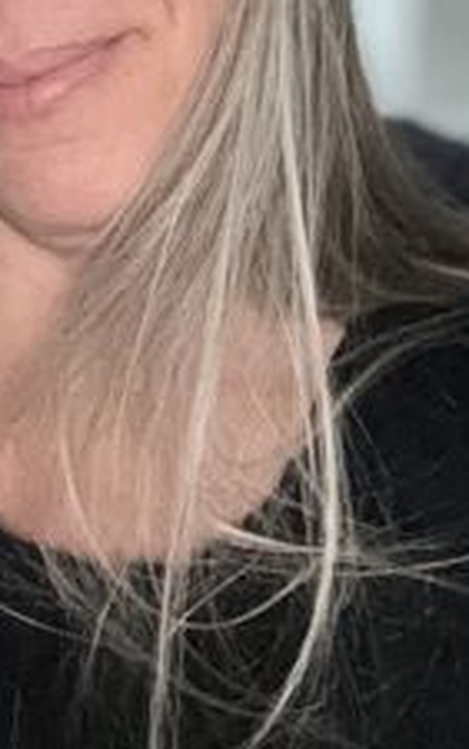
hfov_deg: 15.4
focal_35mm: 83
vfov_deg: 22.3
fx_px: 1694
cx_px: -37
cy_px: -225
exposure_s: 1/40
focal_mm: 2.69
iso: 400
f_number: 1.9
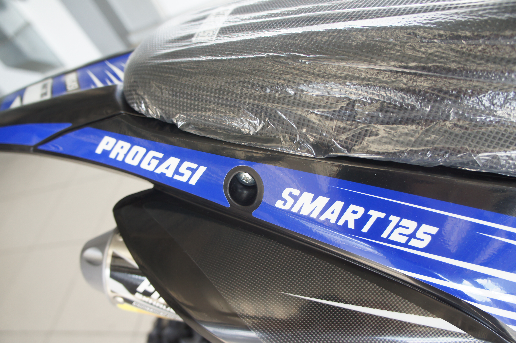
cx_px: 258
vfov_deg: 47.8
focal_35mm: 27
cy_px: 172
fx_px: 387
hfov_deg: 67.4
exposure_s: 1/60
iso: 200
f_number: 4
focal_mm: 18
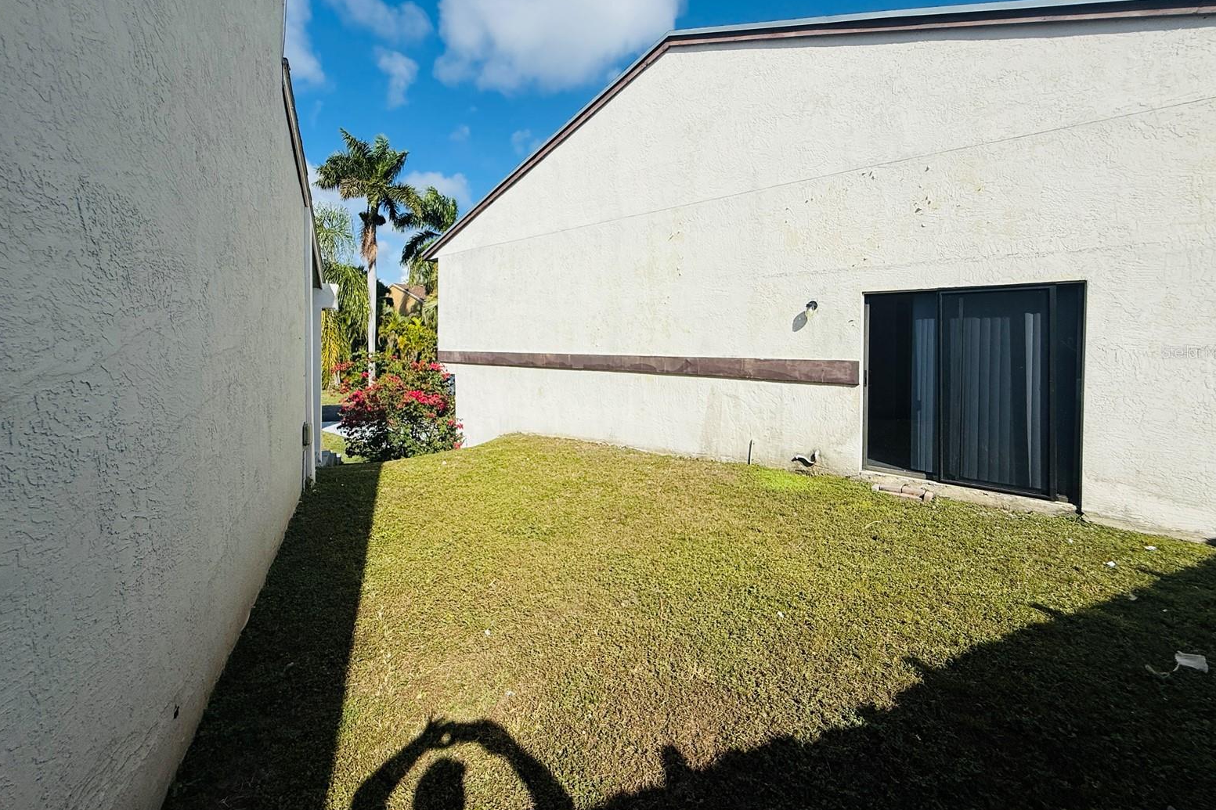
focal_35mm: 15
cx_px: 609
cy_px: 351
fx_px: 507
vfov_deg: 76.9
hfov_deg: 100.4
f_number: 2.2
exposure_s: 1/6173
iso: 50
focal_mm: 2.22
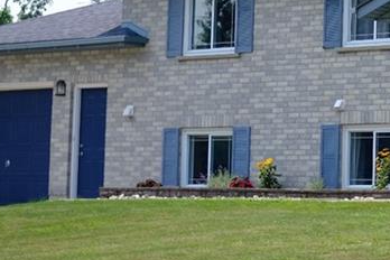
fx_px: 1690
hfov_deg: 12.9
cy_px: 20
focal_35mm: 156
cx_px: 448
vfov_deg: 8.8
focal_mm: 35
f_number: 1.4
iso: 160
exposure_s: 1/7500
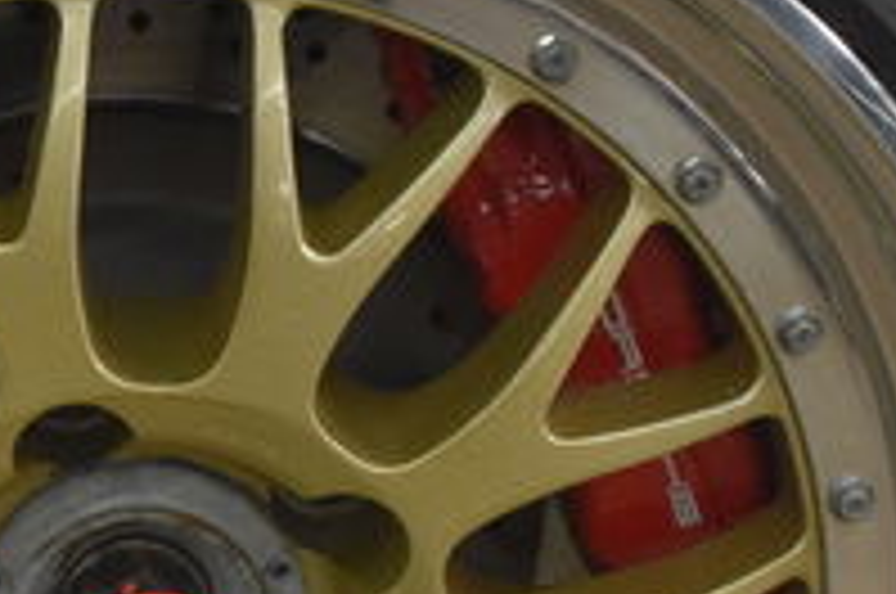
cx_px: 86
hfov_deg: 14.0
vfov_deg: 9.4
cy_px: 513
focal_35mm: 145
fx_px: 3601
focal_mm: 25
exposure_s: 1/160
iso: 800
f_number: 4
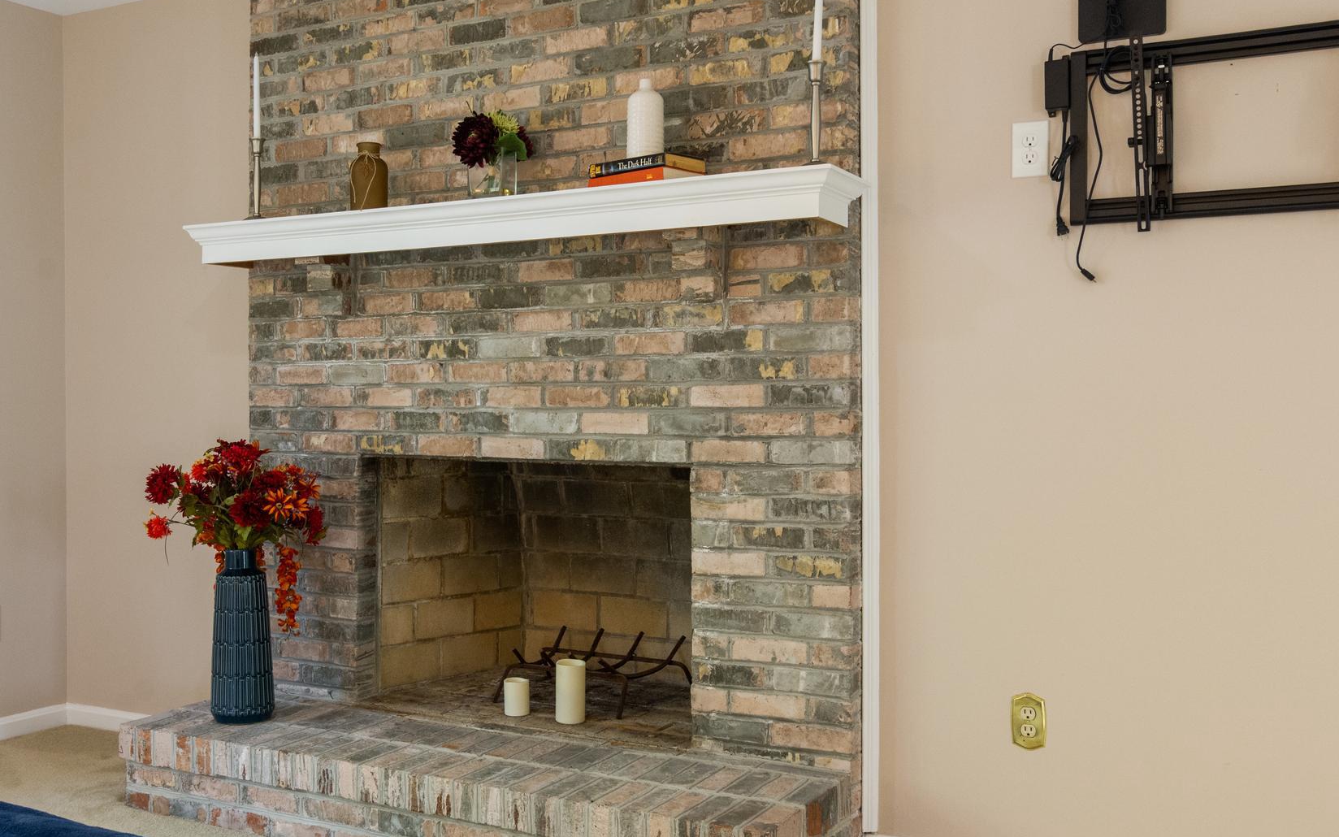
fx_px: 1387
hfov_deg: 51.1
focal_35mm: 38
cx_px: 520
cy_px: 392
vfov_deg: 33.6
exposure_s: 1/4
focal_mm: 20
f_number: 9
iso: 640
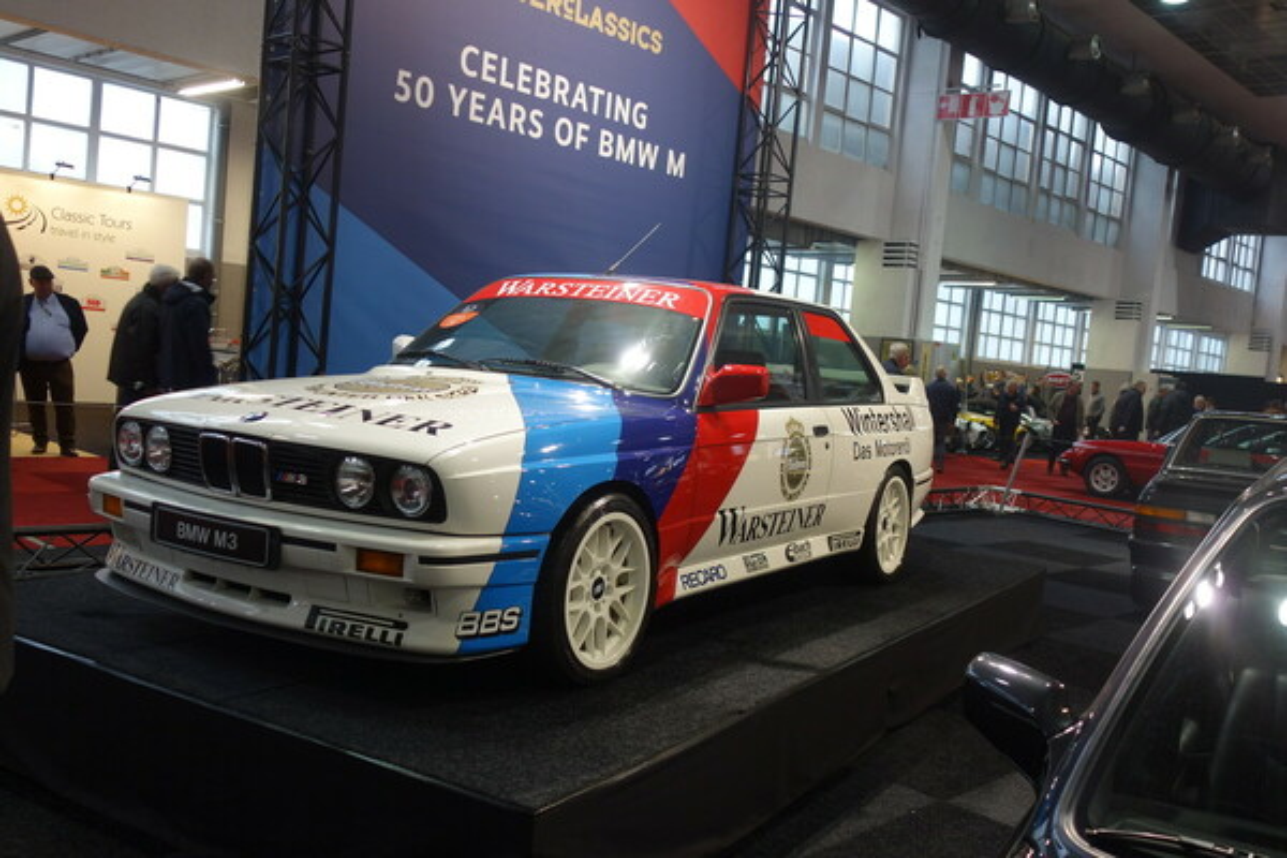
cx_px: 644
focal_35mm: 32
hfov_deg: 58.7
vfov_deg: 41.1
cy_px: 429
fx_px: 1144
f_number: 2.5
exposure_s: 1/40
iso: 200
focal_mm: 12.03
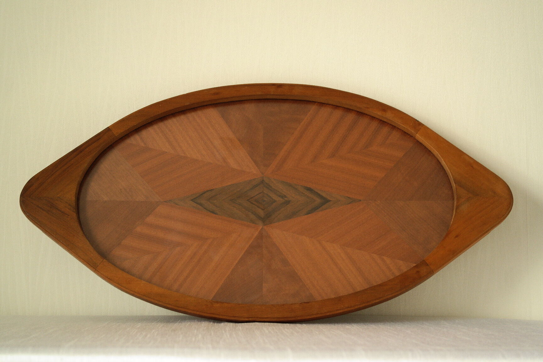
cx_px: 272
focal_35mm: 53
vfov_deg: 25.5
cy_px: 181
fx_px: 799
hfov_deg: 37.5
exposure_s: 1/30
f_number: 5.6
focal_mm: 35
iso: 400
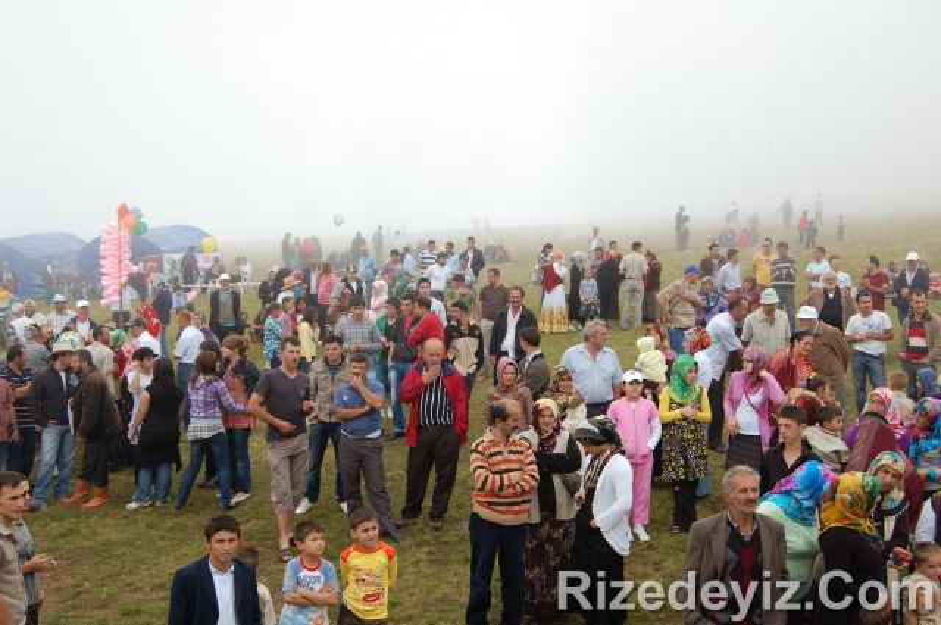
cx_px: 470
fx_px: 1096
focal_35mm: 42
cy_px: 312
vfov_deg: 31.8
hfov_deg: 46.5
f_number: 7.1
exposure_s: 1/200
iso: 200
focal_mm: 28
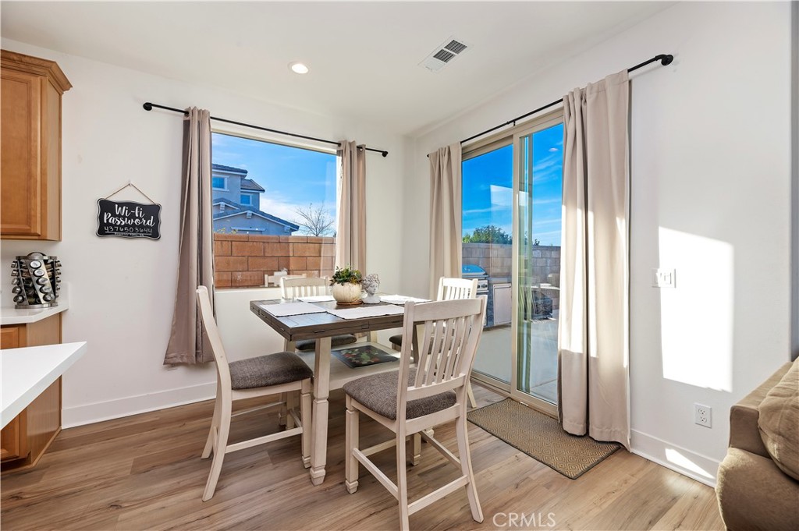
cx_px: 400
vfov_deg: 81.1
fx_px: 310
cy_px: 266
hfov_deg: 104.3
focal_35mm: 14
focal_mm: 14
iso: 500
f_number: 10
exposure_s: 1/50
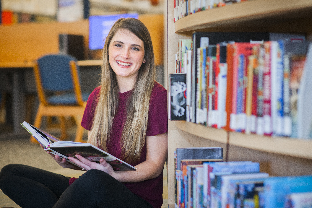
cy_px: 104
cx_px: 156
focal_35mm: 85
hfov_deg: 23.9
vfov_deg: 16.1
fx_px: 737
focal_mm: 85
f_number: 2.5
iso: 800
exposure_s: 1/60
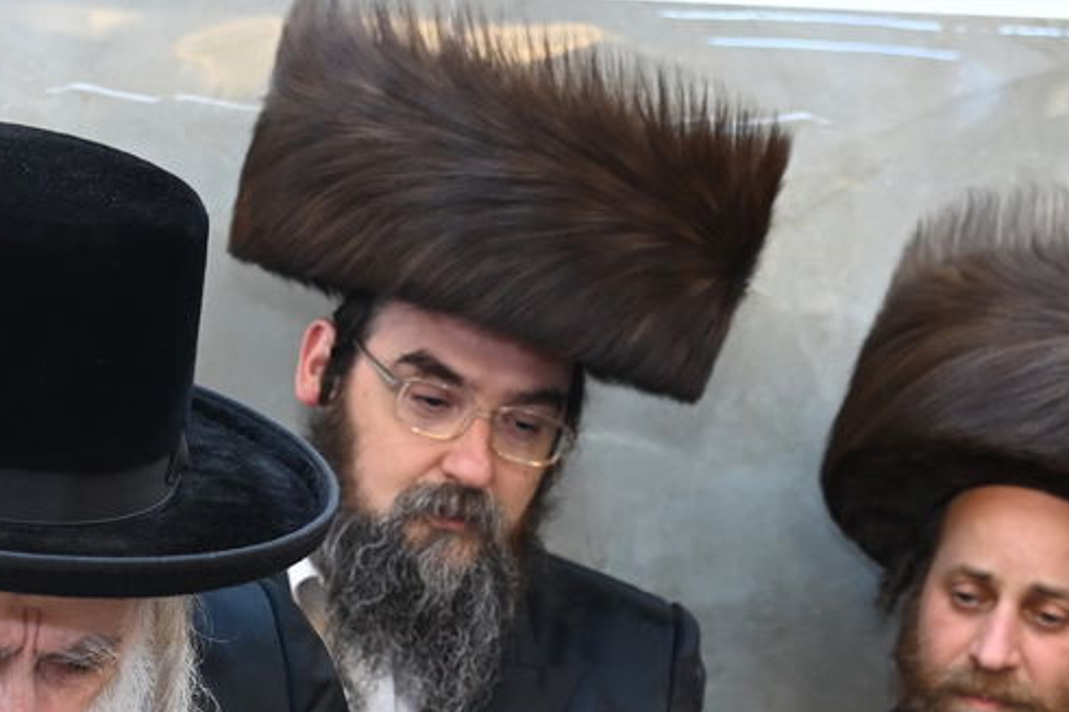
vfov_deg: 11.7
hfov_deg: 17.9
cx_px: 385
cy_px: 928
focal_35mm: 114
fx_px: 3384
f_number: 5
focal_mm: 40
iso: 1250
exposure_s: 1/125
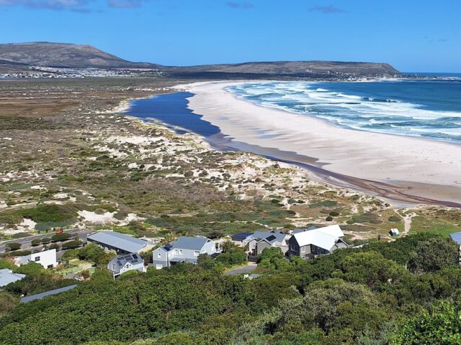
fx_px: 572
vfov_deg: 33.1
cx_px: 427
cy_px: 100
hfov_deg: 40.1
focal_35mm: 43
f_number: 1.8
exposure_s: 1/3731
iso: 40
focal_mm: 5.54
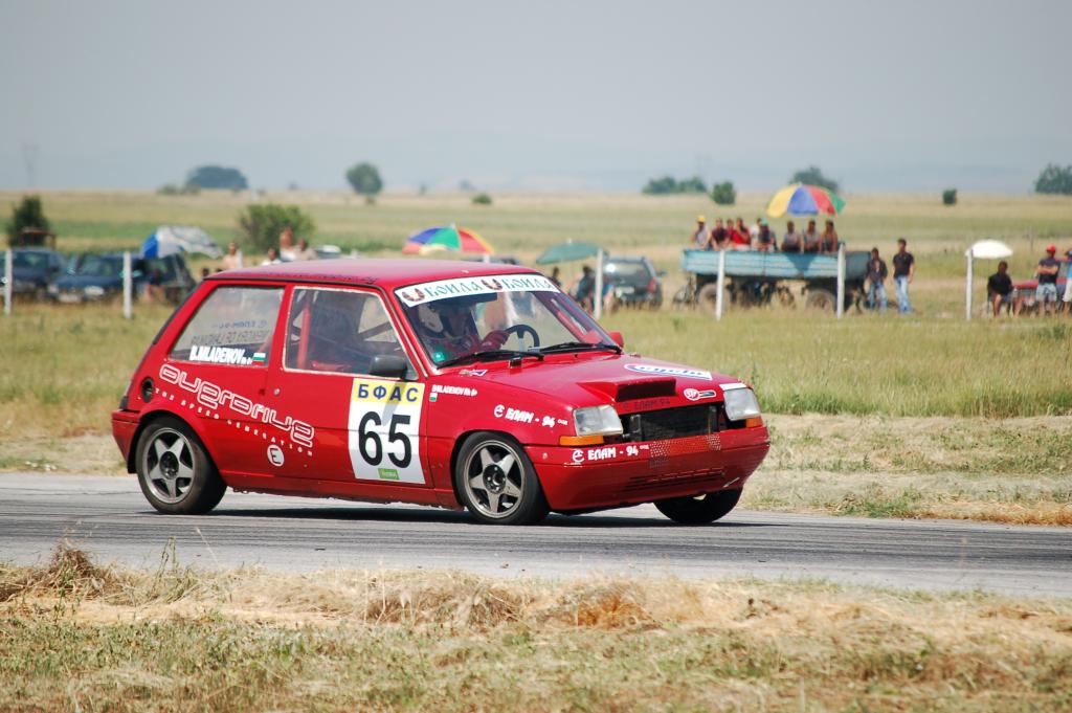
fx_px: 8480
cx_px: 536
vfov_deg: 4.8
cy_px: 356
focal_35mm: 285
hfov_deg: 7.2
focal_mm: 190
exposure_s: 1/1000
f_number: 5.6
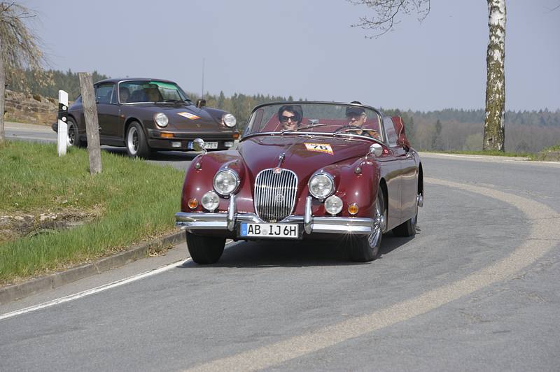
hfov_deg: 13.7
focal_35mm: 150
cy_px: 186
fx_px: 2331
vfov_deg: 9.1
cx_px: 280
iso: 200
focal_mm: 150
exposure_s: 1/250
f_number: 13
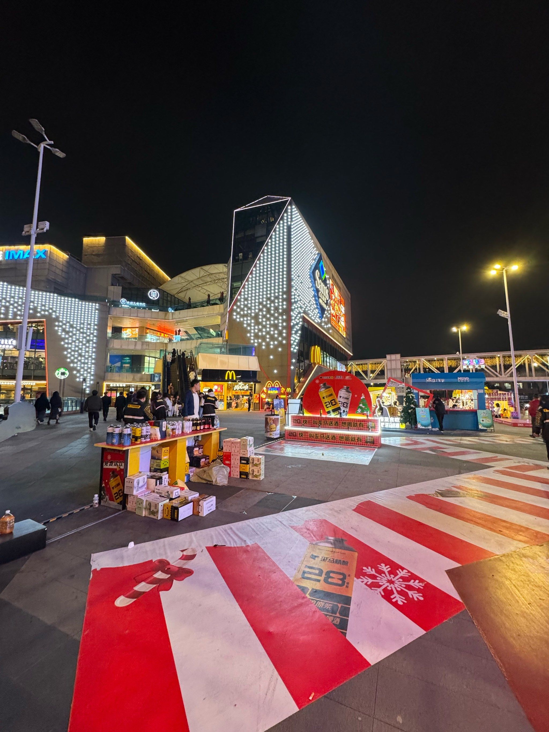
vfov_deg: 102.1
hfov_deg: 85.7
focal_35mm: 14
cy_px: 366
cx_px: 274
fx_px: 296
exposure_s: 1/68
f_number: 2.2
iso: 320
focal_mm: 2.22
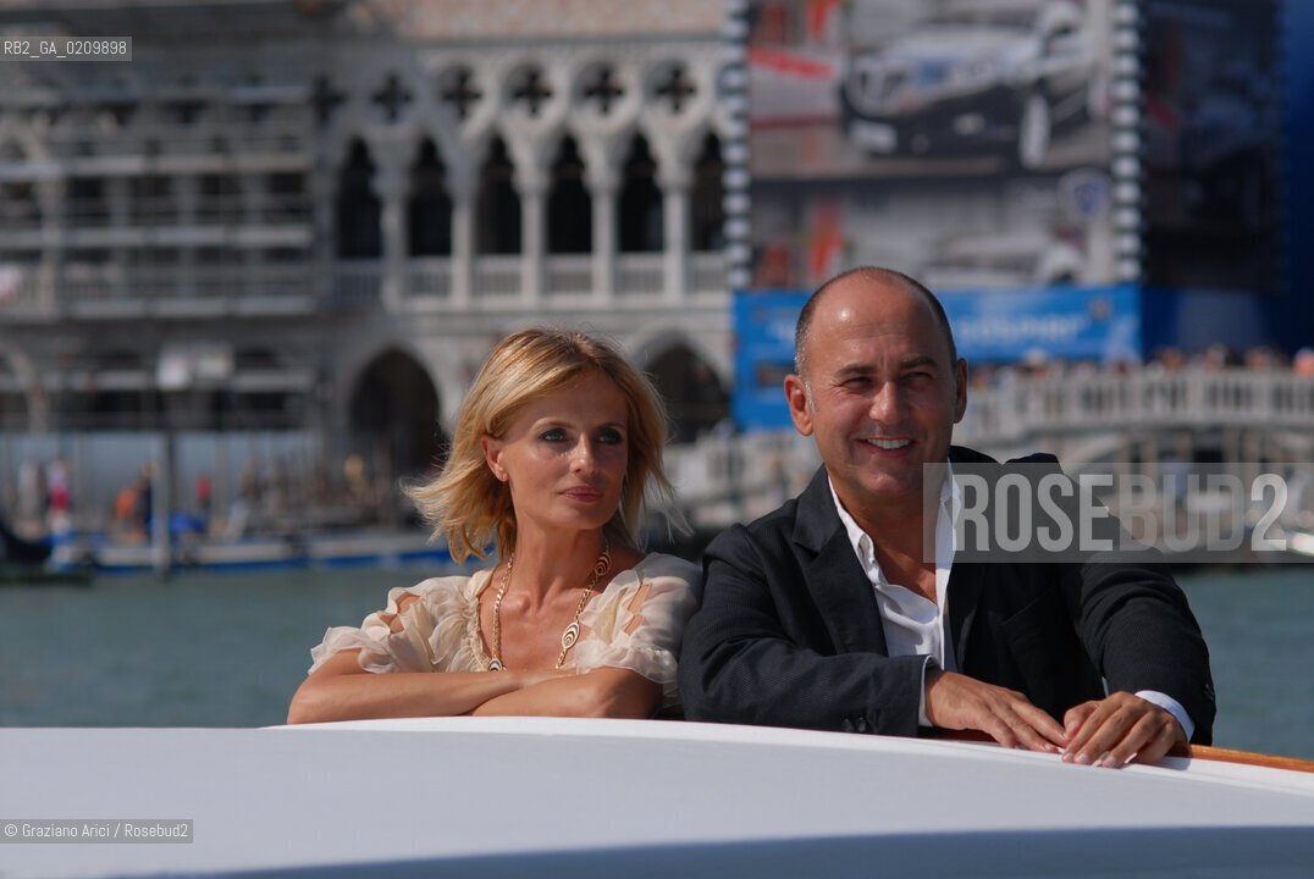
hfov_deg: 11.8
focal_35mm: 174
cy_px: 440
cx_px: 657
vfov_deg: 7.9
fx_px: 6358
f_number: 5.6
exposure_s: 1/1000
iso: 100
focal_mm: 116
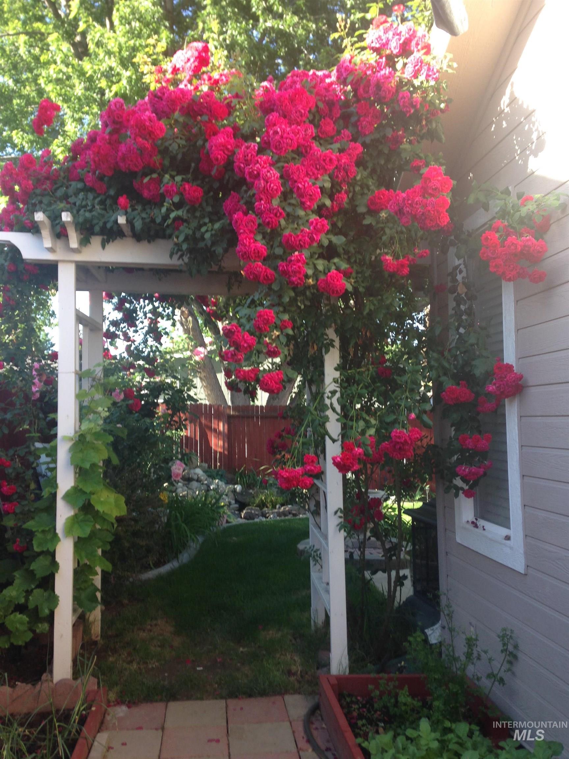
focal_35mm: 33
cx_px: 284
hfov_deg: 42.9
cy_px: 380
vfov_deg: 55.4
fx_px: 723
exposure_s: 1/132
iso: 50
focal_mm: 4.12
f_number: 2.4
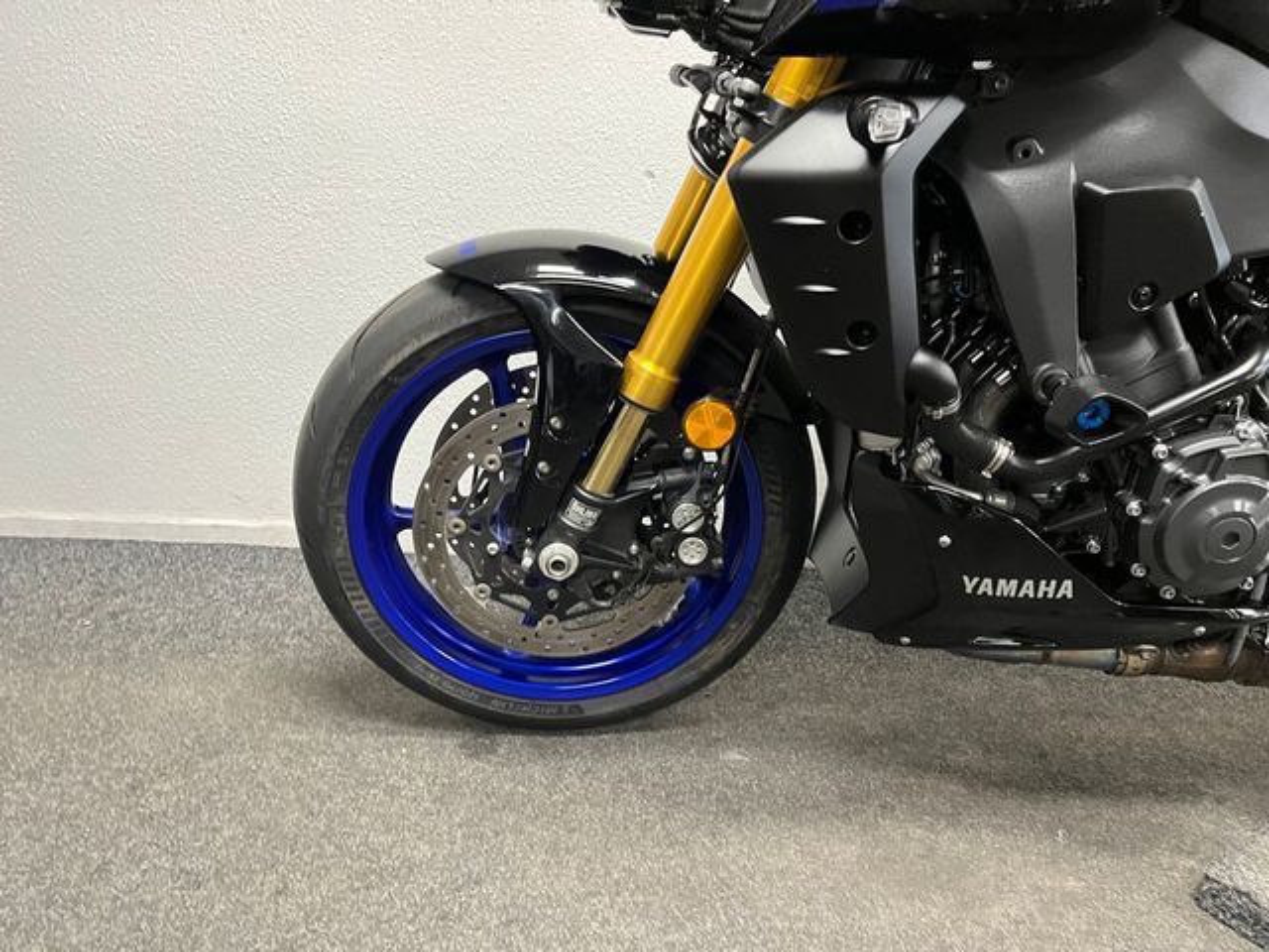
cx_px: 634
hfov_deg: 67.3
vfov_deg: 53.1
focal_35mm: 26
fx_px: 953
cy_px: 476
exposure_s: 1/50
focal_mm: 5.1
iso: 320
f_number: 1.6
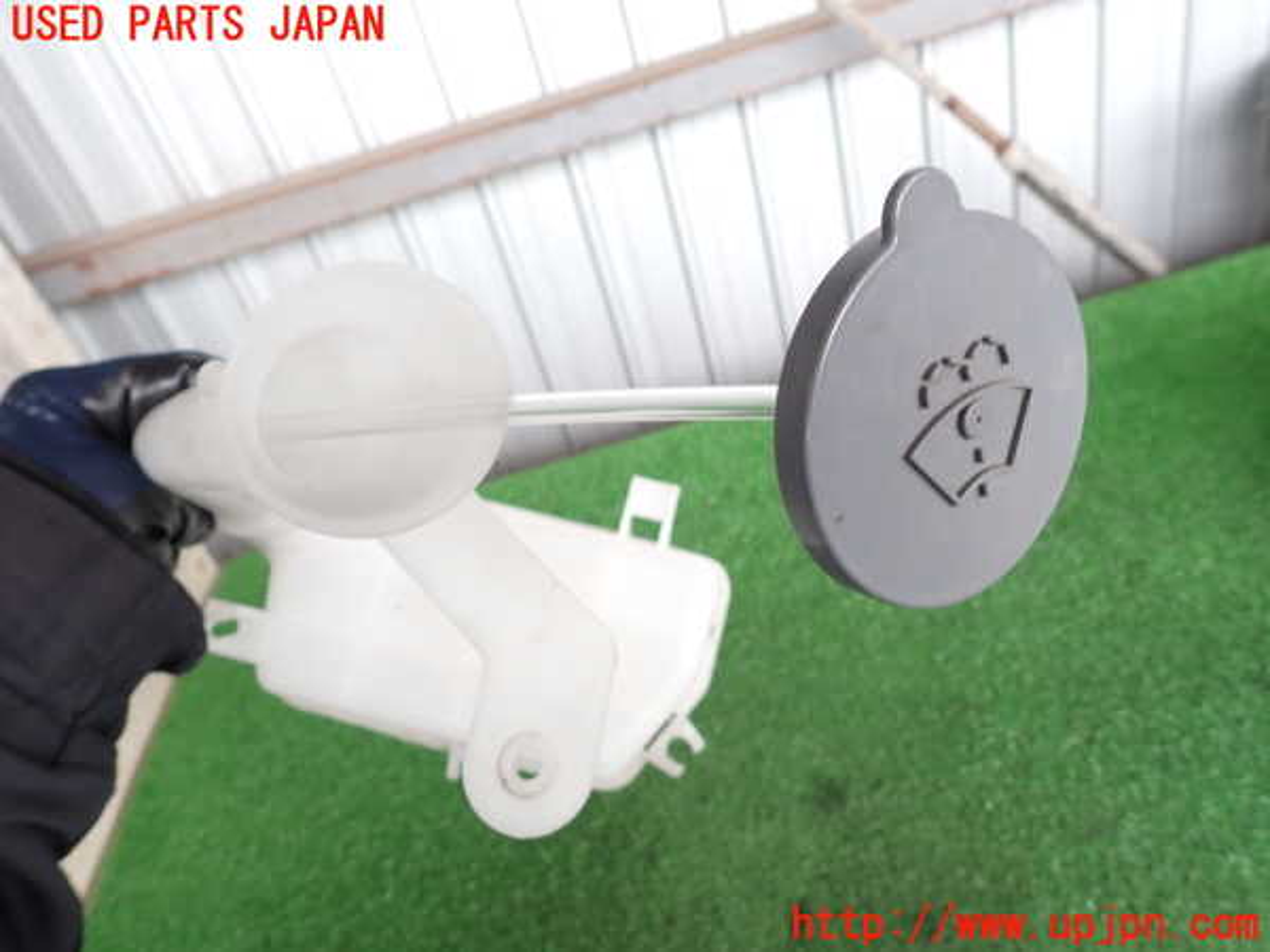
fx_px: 917
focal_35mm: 25
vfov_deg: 54.9
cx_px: 635
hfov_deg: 69.4
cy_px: 476
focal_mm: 4.5
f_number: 2.8
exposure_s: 1/60
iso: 200
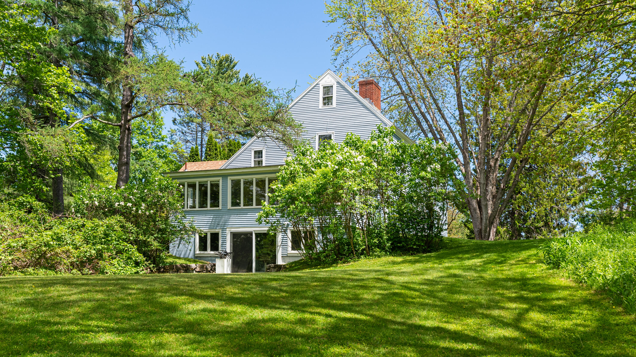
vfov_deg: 32.8
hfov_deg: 55.3
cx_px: 315
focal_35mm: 36
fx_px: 607
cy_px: 163
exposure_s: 1/500
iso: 320
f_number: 7.1
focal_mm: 34
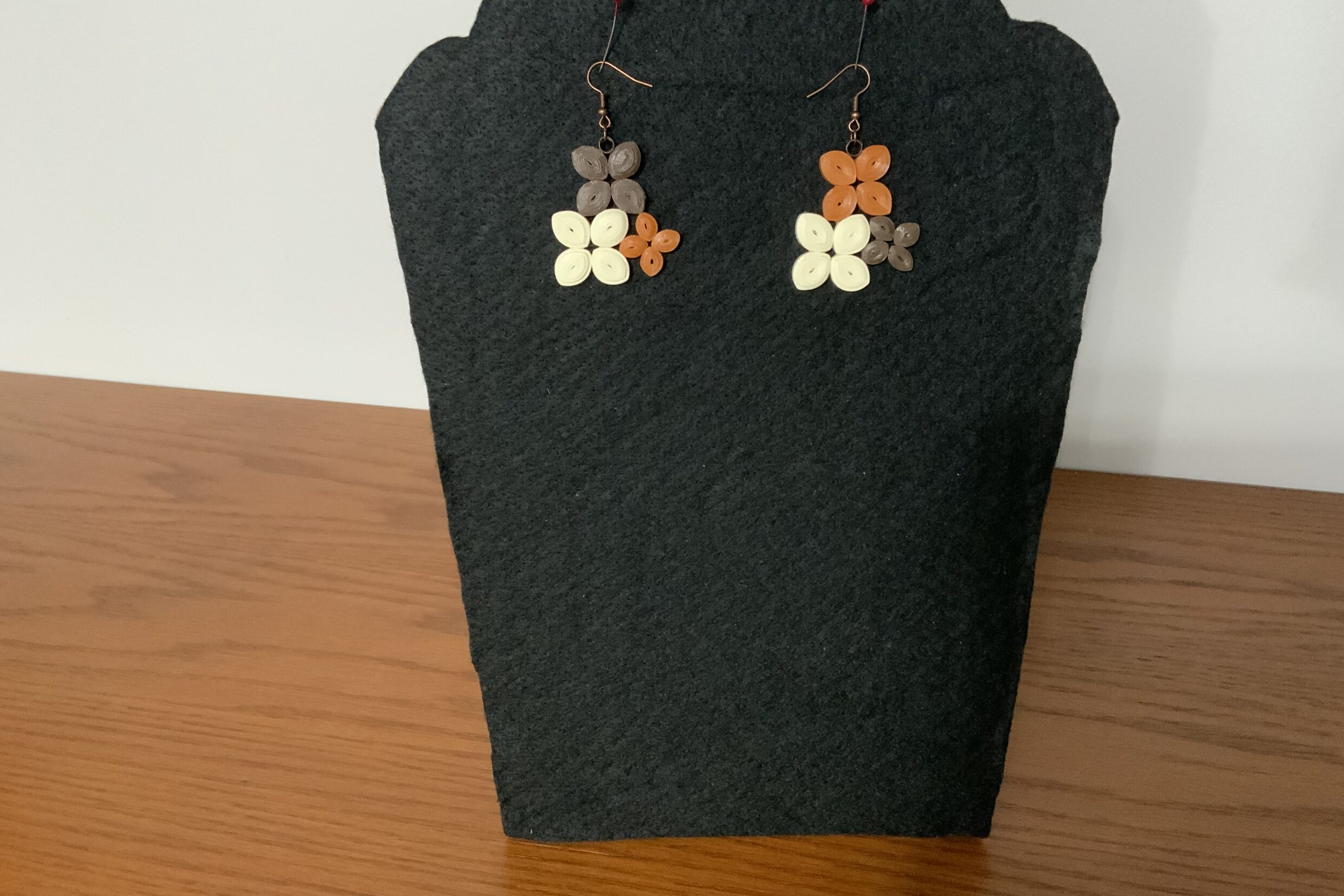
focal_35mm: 31
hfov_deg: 60.3
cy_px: 402
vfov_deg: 42.3
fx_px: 1157
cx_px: 679
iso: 320
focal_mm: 3
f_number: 1.8
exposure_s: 1/30
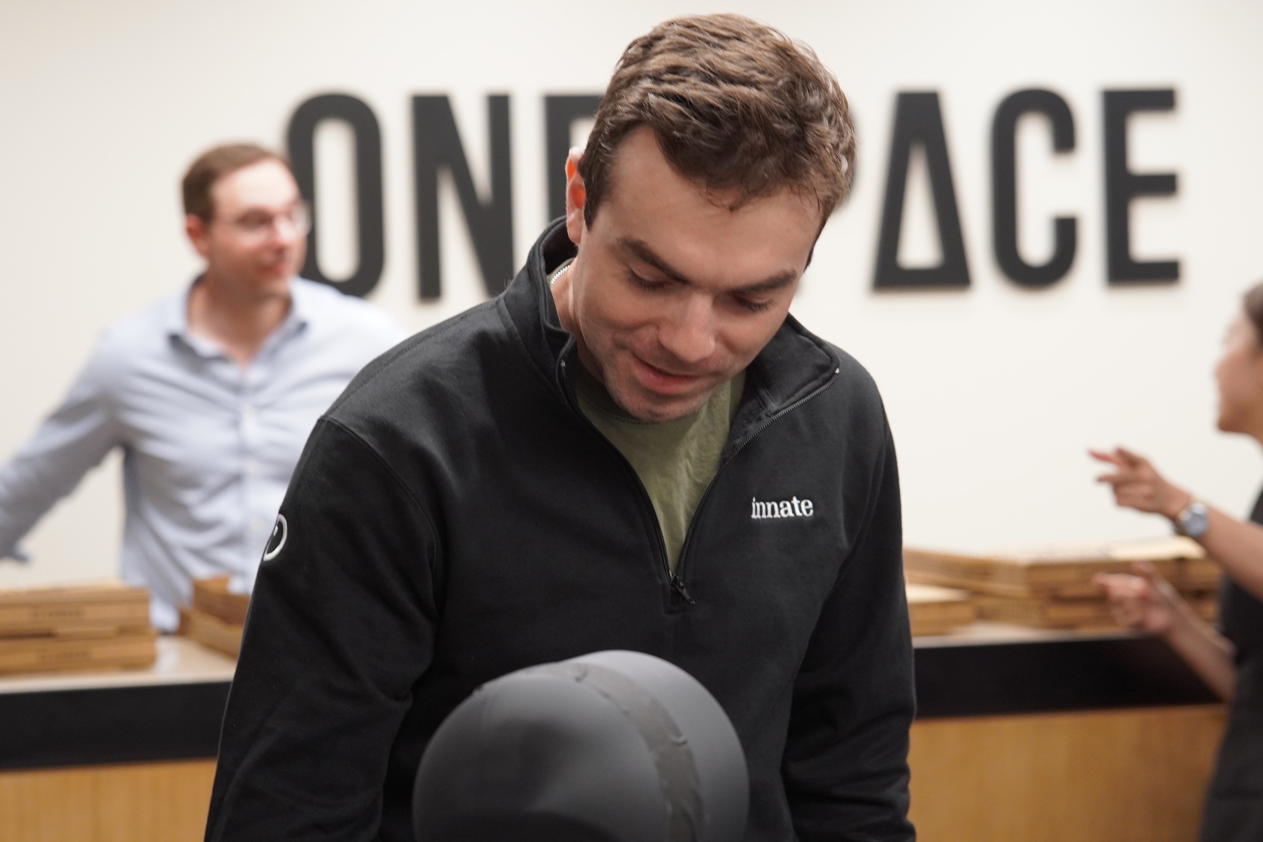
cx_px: 632
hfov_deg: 18.2
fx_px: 3947
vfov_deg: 12.2
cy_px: 421
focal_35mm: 112
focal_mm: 75
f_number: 4
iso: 1600
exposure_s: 1/160
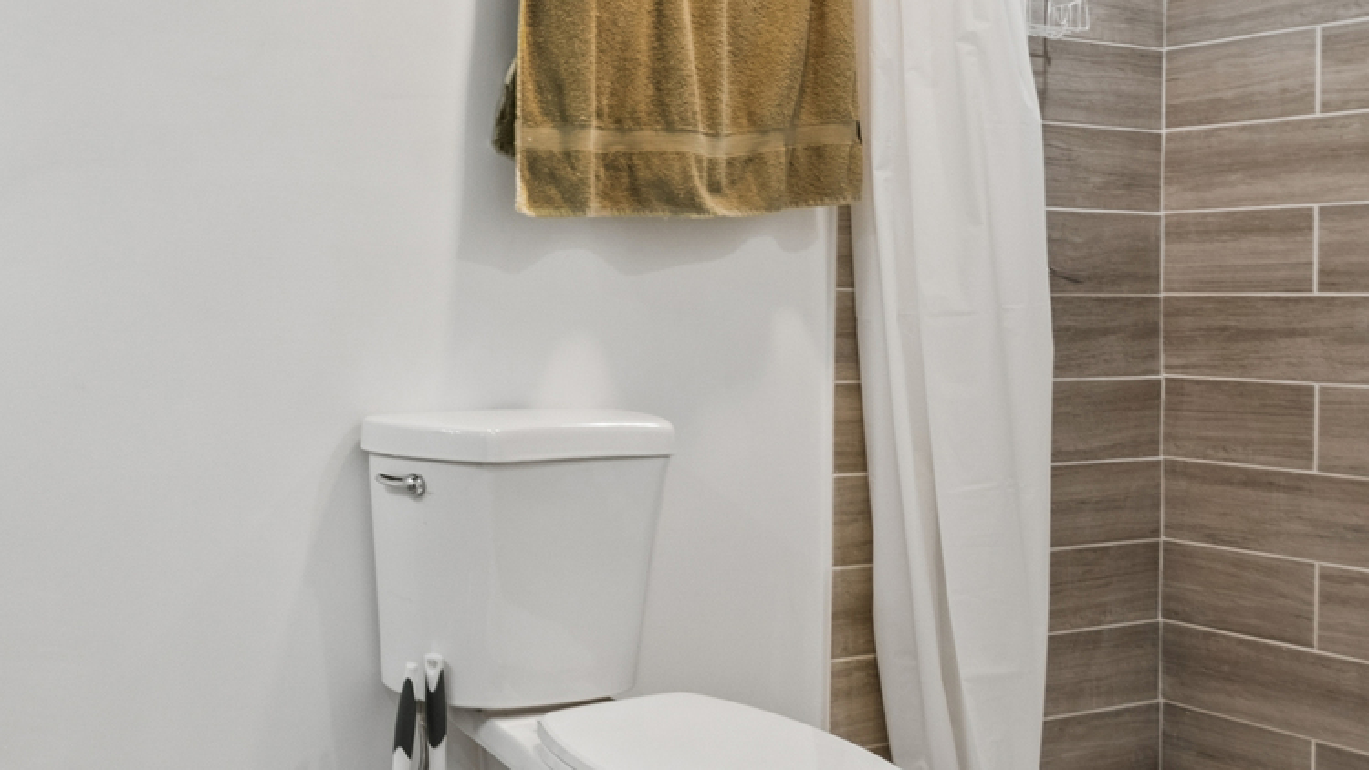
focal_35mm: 34
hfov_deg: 52.0
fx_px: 1234
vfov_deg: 34.4
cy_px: 277
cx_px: 168
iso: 400
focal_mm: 10
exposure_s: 1/40
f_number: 8
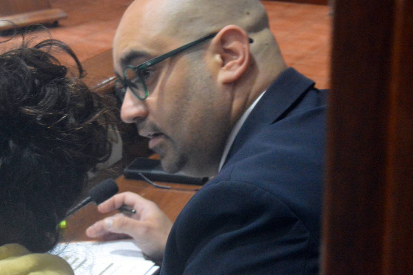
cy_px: 109
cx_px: 199
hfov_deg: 19.9
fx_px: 1176
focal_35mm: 103
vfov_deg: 13.3
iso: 6400
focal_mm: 55
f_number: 8
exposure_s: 1/30
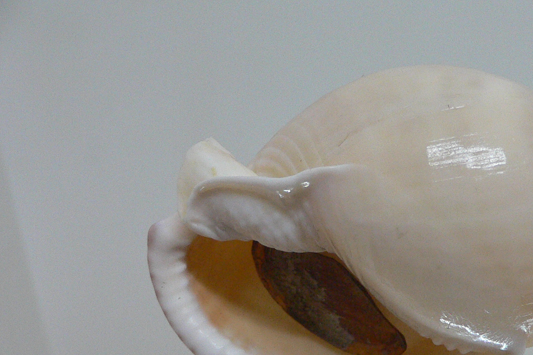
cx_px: 404
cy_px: 252
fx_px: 844
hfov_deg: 34.3
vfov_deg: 23.6
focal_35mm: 57
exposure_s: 1/60
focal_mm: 4.6
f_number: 2.8
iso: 200
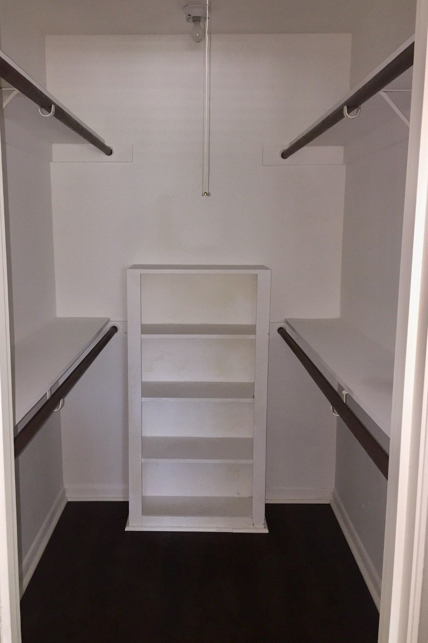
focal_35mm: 31
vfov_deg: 60.3
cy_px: 316
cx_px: 192
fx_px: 553
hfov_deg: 42.3
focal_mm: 4.15
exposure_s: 1/17
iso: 100
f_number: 2.2
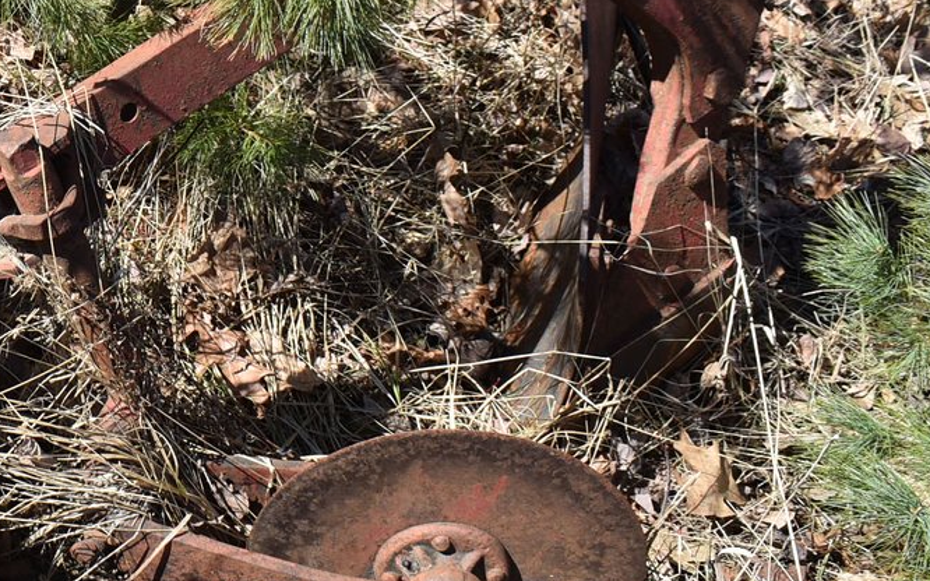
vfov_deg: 16.5
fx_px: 1977
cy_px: 48
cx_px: -81
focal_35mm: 78
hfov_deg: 24.7
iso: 160
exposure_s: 1/250
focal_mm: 20
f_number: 8
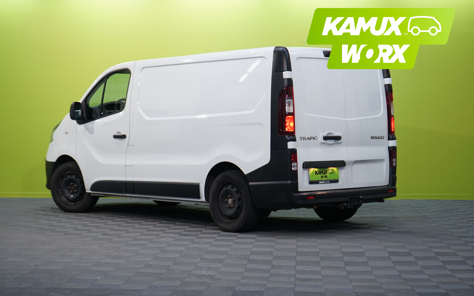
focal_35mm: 66
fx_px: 853
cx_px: 237
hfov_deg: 31.1
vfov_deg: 19.7
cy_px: 150
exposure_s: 1/25
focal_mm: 64
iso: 640
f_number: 6.3
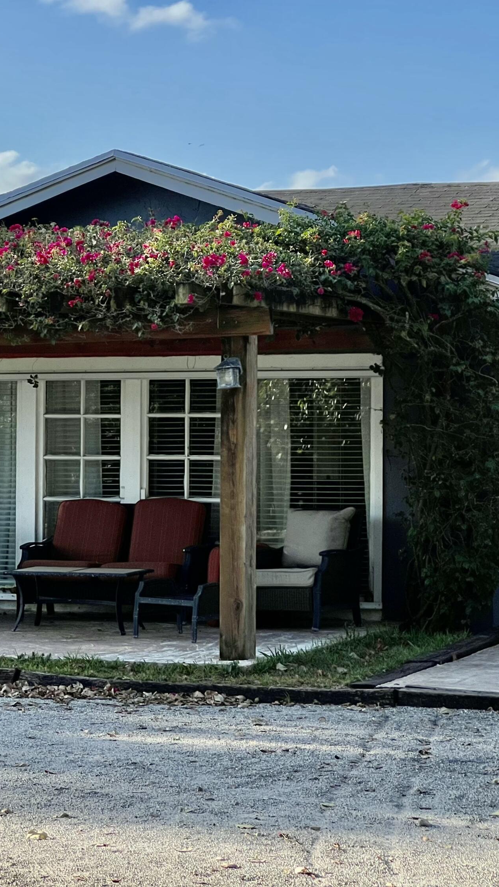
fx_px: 2634
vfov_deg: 19.1
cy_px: 444
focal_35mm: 112
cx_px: 235
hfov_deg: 10.8
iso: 32
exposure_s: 1/552
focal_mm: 9
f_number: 2.8
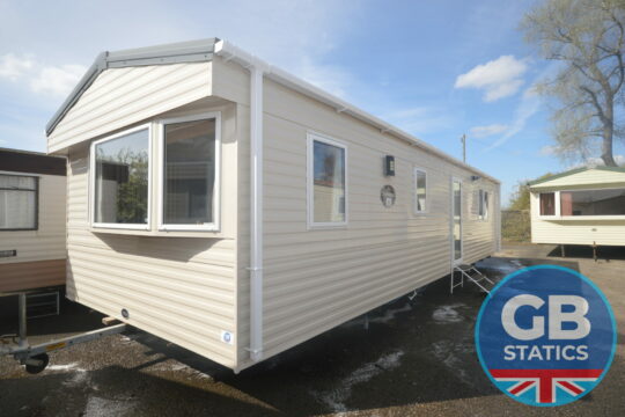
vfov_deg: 63.2
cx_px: 312
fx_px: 339
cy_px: 208
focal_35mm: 20
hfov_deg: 85.4
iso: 100
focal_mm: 13
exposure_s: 1/200
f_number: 8
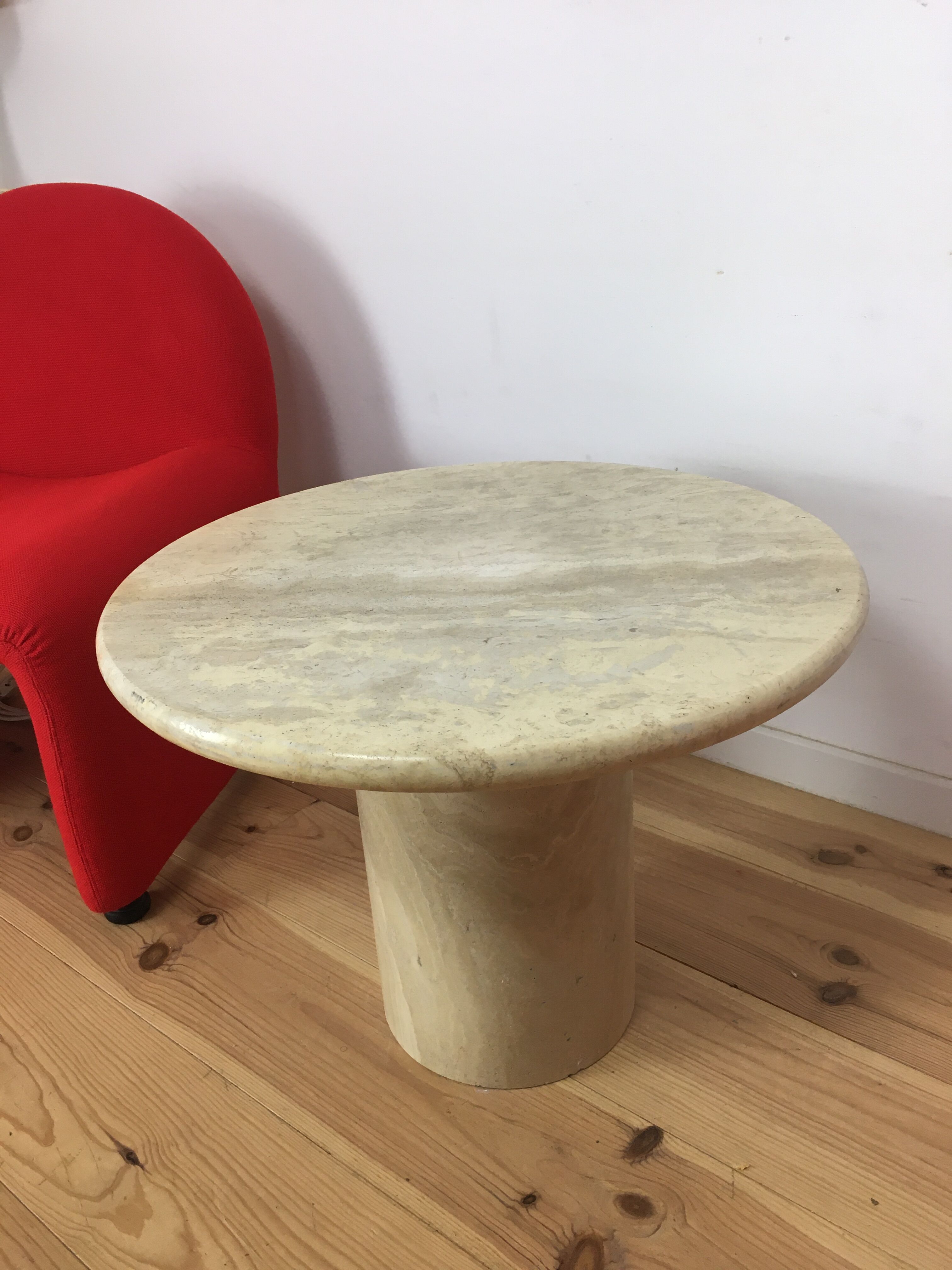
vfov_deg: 61.7
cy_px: 635
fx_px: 1063
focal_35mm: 29
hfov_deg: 48.2
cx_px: 476
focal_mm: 4.15
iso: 40
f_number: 2.2
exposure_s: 1/33
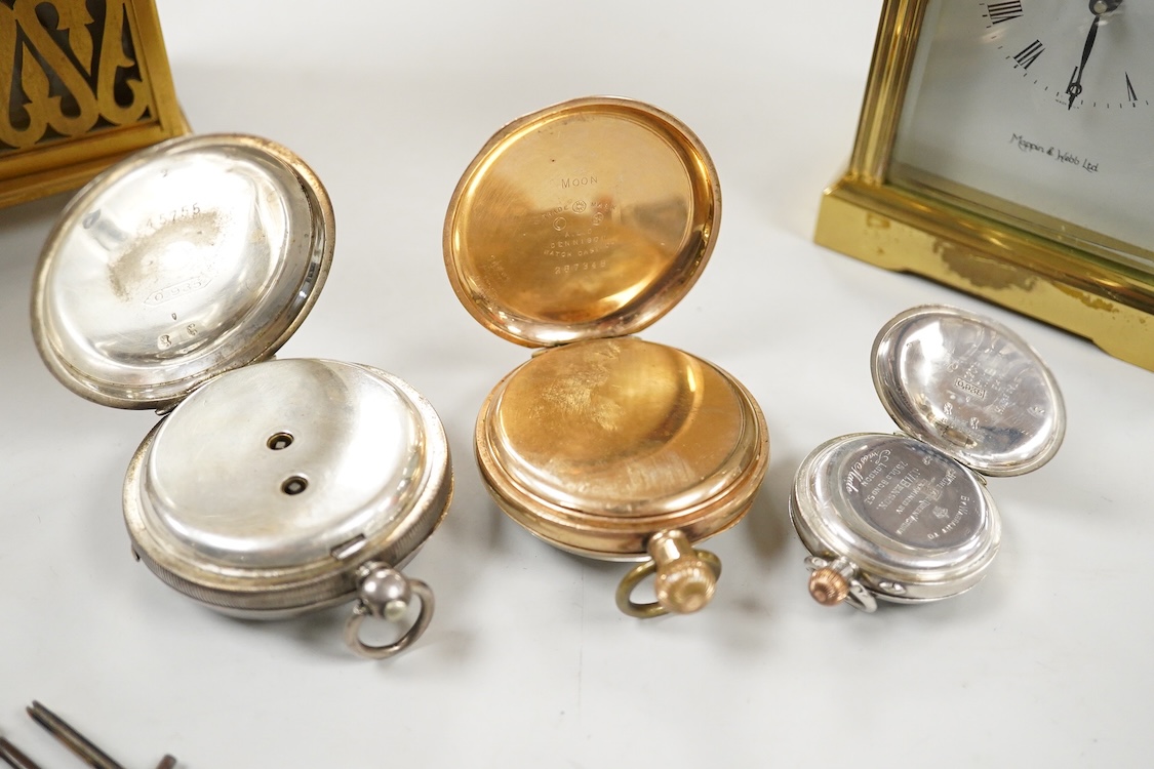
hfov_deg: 43.6
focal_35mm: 45
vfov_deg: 29.9
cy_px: 384
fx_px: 1442
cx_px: 577
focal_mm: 30
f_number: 3.5
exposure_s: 1/400
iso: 2500
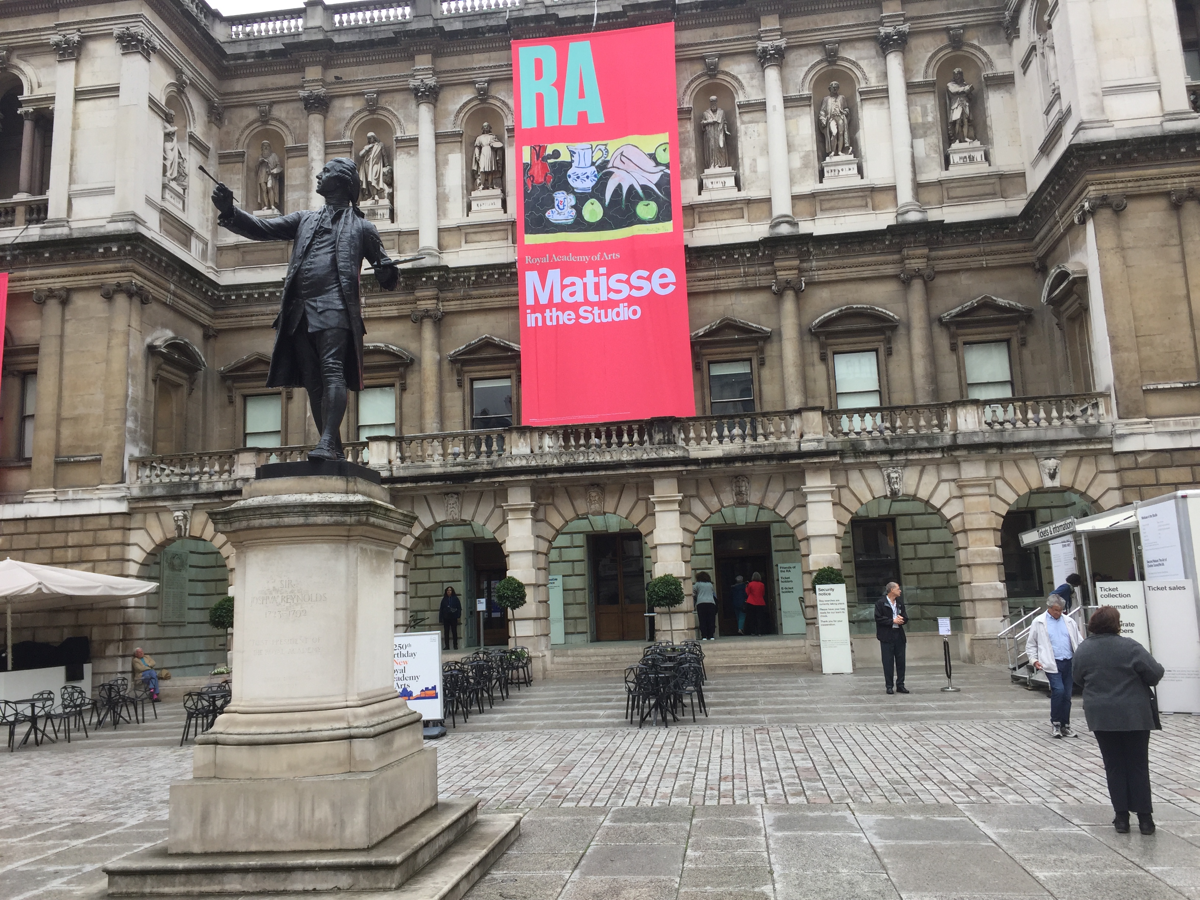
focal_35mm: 29
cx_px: 600
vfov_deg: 48.2
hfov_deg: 61.7
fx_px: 1005
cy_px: 450
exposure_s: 1/439
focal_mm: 4.15
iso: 32
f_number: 2.2
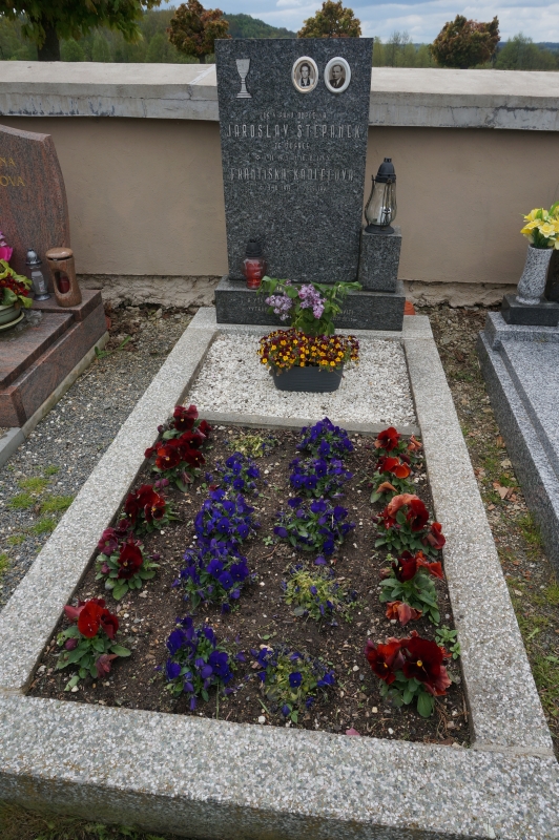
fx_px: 560
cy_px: 420
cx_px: 280
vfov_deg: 73.8
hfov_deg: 53.1
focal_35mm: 24
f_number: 9
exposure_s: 1/160
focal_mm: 16
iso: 100
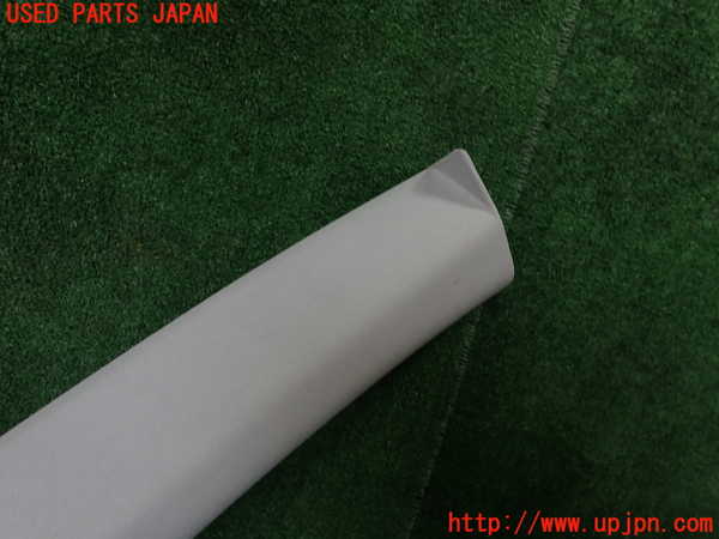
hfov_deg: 60.0
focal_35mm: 30
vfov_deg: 46.8
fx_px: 623
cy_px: 270
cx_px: 360
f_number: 3.2
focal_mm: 5.4
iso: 100
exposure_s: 1/60
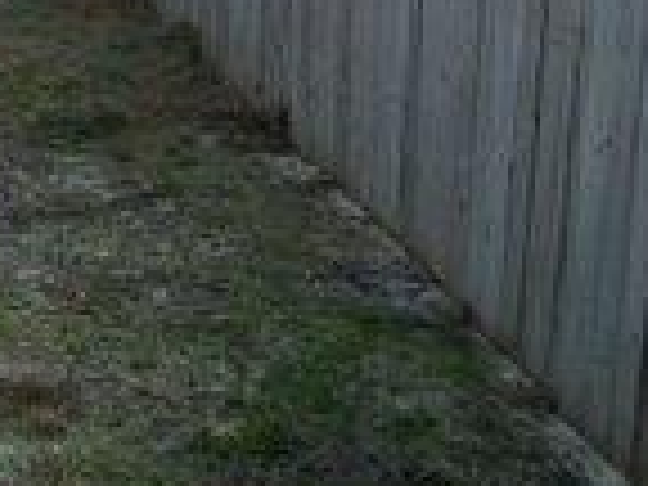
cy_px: -144
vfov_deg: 14.2
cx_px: -166
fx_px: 1872
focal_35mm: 100
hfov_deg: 18.4
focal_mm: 6
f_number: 2.7
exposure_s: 1/500
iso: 64
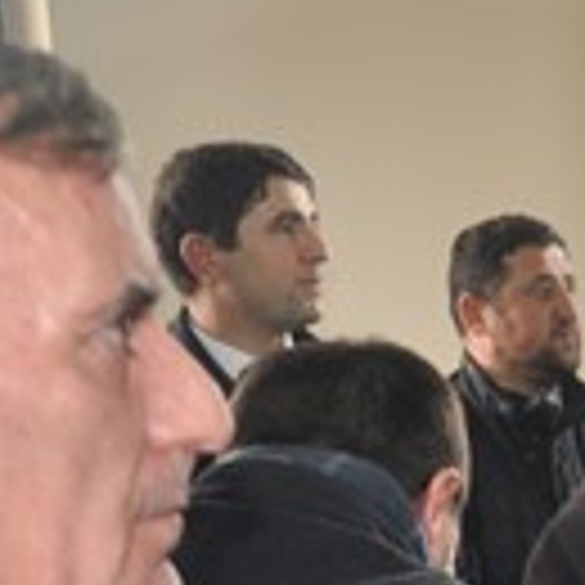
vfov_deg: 14.8
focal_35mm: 115
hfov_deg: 13.1
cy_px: 621
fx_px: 2199
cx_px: 1170
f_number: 3.5
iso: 500
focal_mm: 18
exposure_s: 1/60
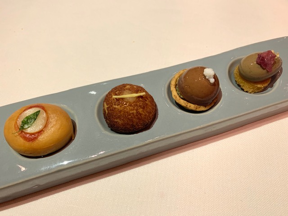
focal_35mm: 26
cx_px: 144
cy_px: 108
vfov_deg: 53.1
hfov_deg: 67.3
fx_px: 216
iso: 200
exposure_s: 1/50
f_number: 1.8
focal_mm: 4.25
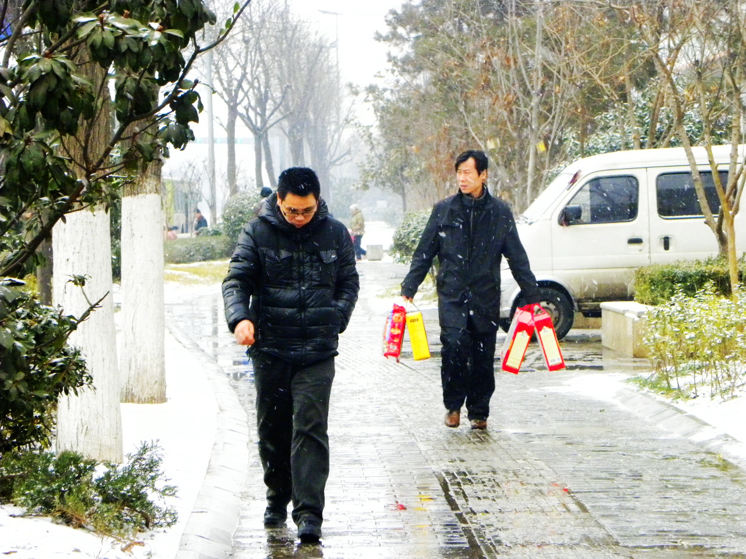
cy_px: 280
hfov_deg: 15.3
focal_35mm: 129
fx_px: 2780
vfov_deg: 11.5
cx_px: 373
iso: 400
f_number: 4.5
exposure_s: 1/86.7
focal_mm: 23
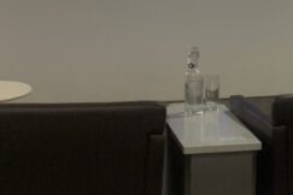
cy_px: 53
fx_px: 928
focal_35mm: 114
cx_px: 473
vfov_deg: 12.0
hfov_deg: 16.0
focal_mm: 4.25
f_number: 1.8
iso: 160
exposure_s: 1/50
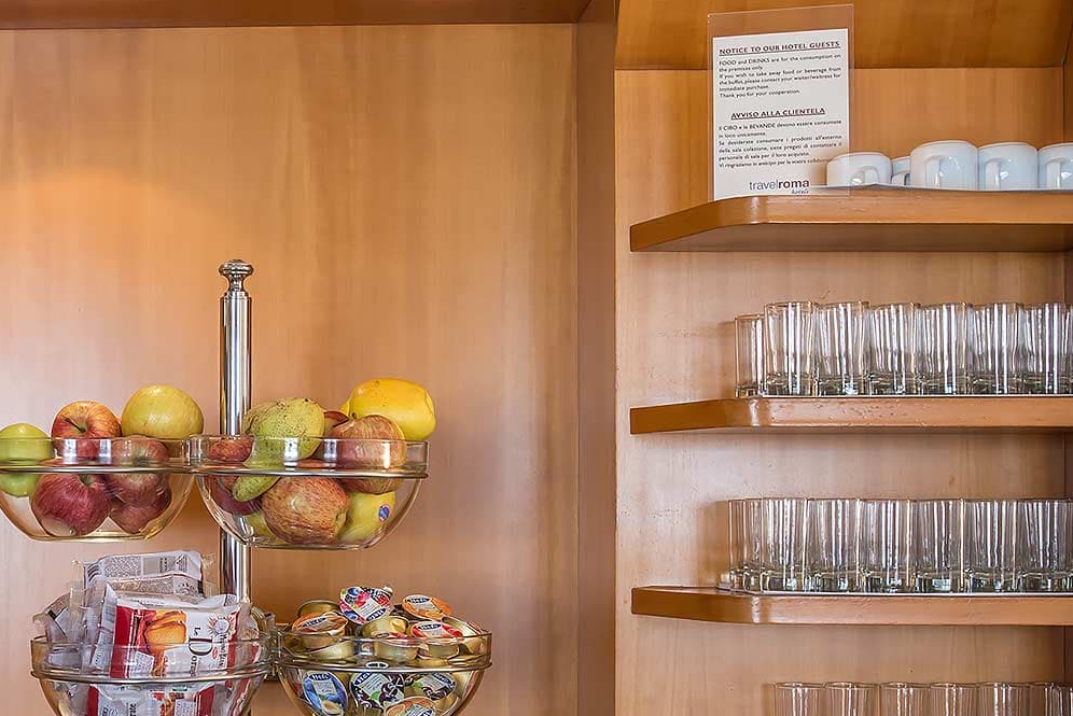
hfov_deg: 34.7
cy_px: 528
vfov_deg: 24.0
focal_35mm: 56
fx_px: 1670
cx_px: 247
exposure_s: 1/15
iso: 640
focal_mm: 31
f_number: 9
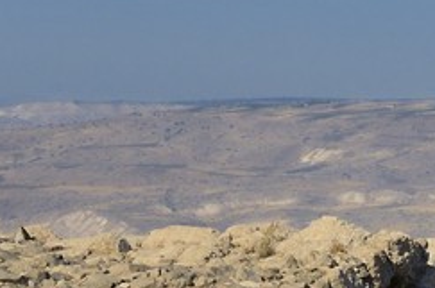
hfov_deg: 6.6
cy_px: 612
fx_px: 3340
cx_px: 1400
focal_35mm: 277
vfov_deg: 4.8
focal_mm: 42
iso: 200
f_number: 14
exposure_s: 1/320
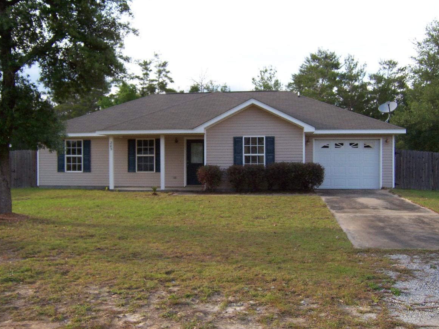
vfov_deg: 41.8
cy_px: 167
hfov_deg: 54.0
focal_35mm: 34
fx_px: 431
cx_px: 221
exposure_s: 1/250
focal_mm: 5.5
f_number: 3.4
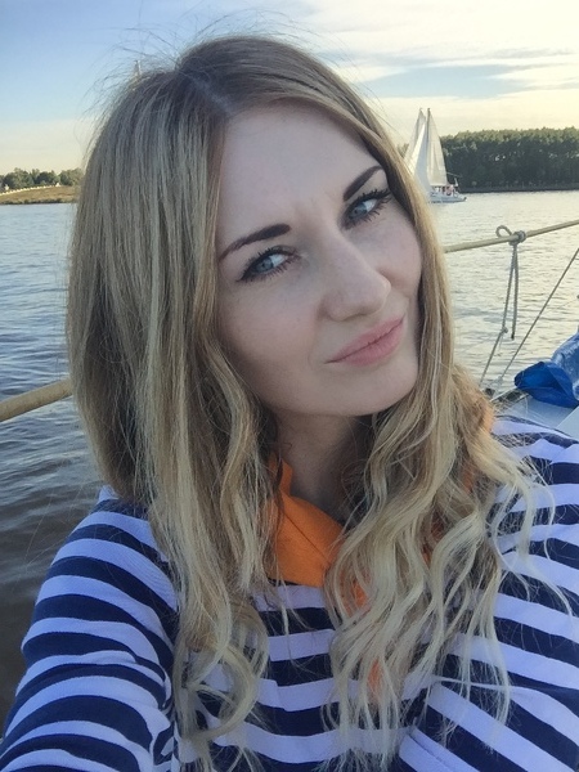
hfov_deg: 45.4
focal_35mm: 31
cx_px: 290
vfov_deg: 58.4
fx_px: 691
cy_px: 386
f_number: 2.2
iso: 32
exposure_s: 1/404
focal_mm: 2.65
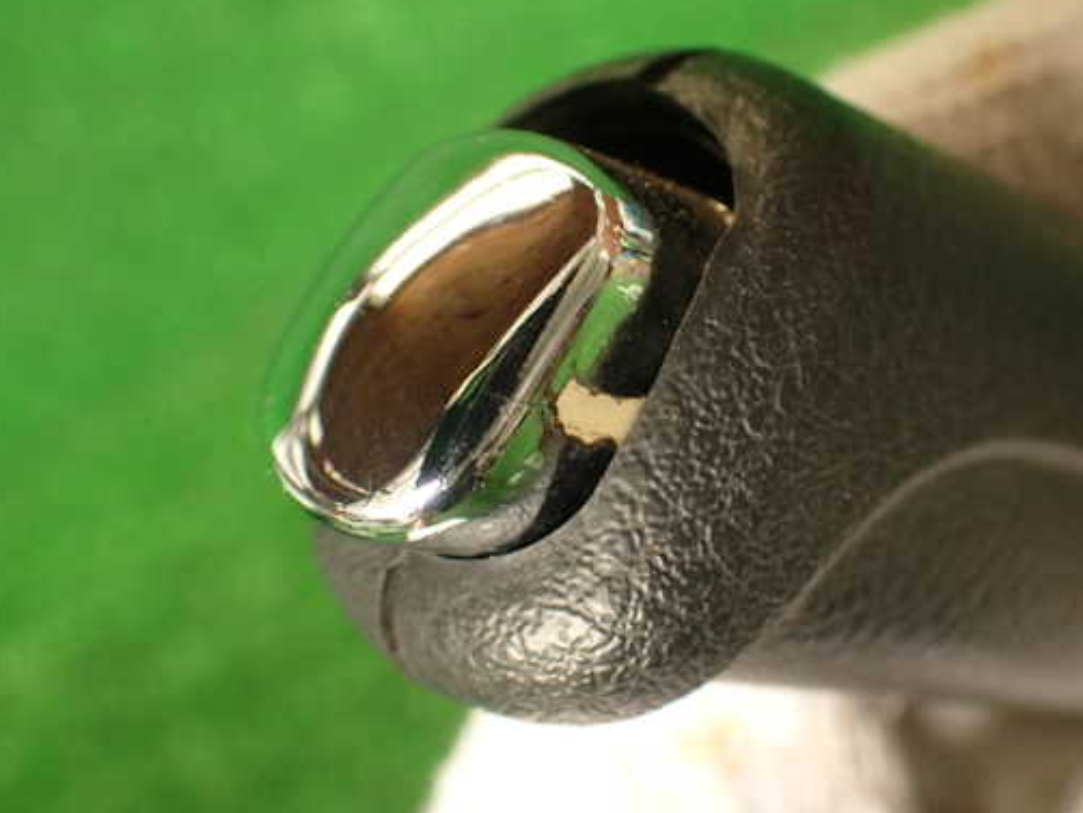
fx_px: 1534
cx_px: 636
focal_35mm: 49
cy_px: 386
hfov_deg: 38.8
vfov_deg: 29.7
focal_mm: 7.31
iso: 200
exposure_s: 1/50
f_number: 2.8
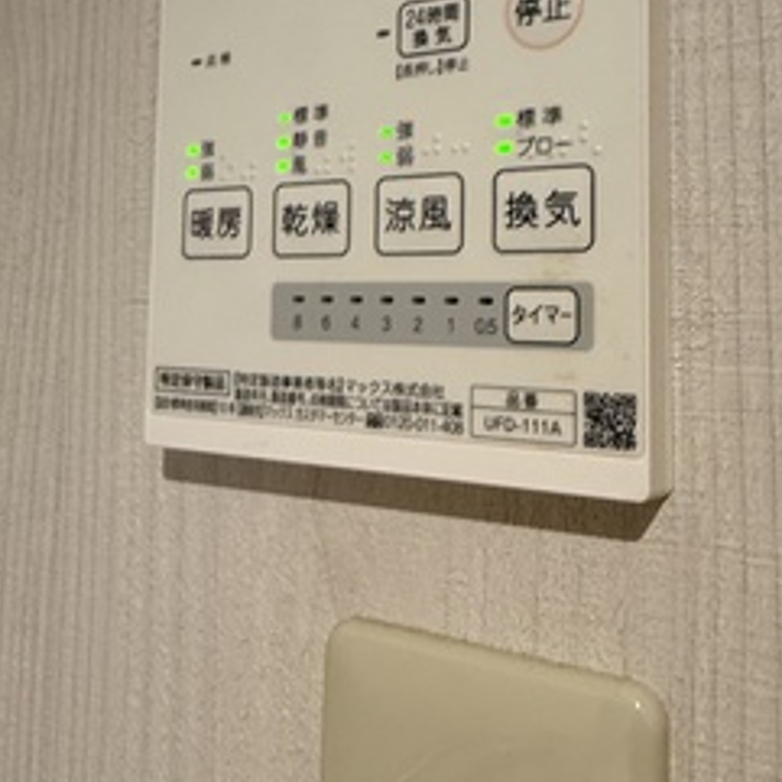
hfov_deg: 45.9
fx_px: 920
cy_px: 230
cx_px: 449
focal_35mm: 36
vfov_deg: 45.0
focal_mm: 2.22
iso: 200
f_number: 2.2
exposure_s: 1/50
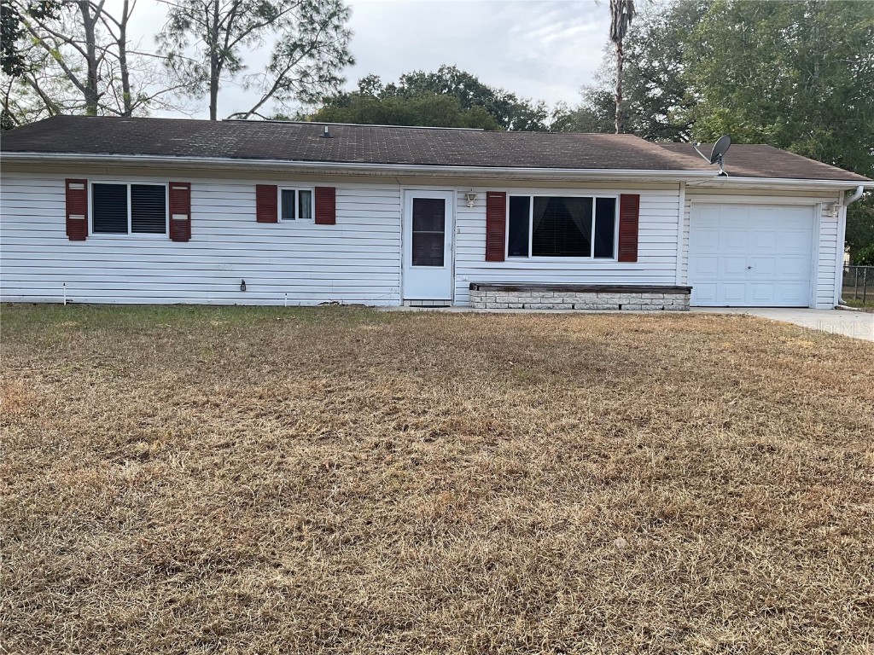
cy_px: 328
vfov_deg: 48.2
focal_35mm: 29
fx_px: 732
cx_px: 437
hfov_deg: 61.7
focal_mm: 3
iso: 16
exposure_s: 1/593
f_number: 1.8
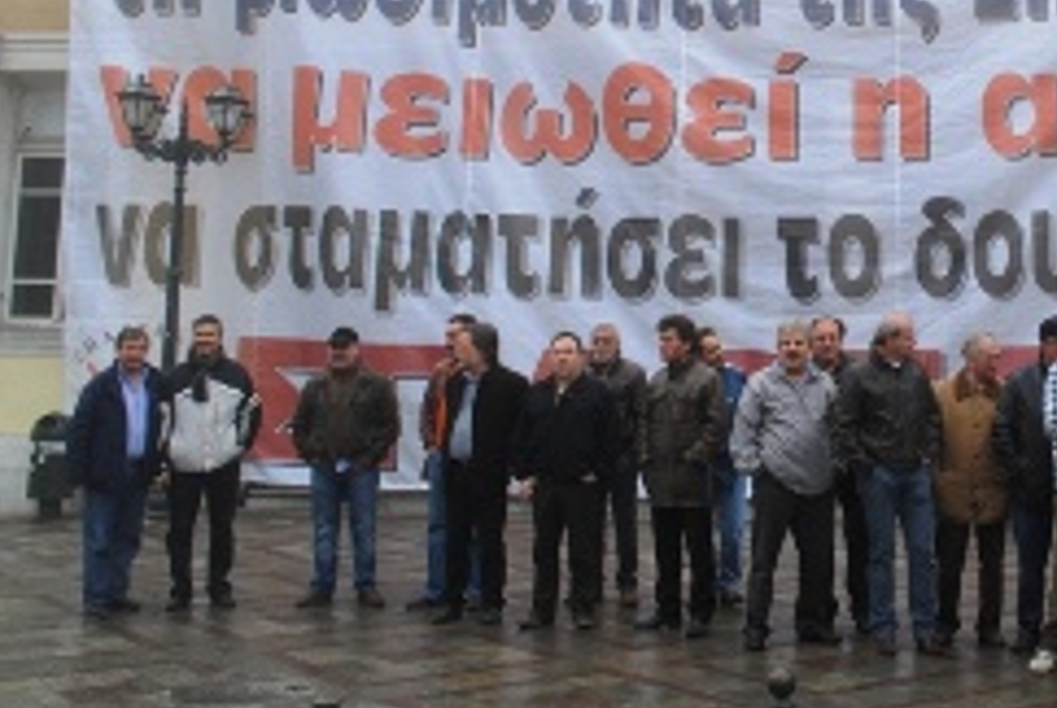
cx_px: 900
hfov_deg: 37.6
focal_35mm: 50
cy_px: 127
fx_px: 1470
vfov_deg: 26.5
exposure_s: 1/125
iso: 180
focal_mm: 18
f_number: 5.6
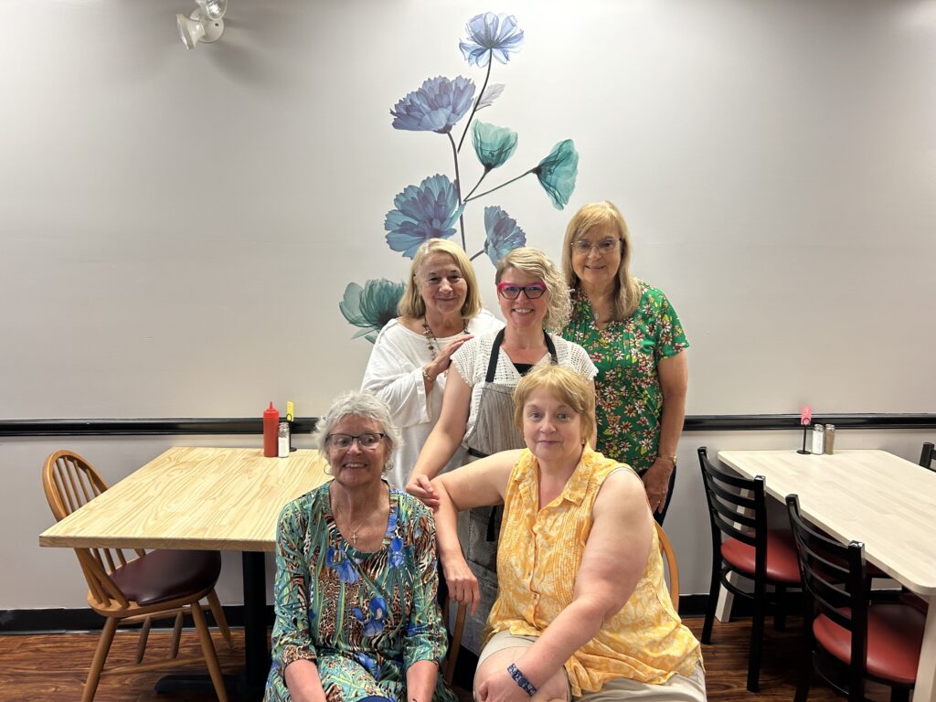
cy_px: 351
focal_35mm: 26
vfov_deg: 53.1
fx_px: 703
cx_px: 468
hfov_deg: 67.3
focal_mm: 5.7
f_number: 1.5
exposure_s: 1/60
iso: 100
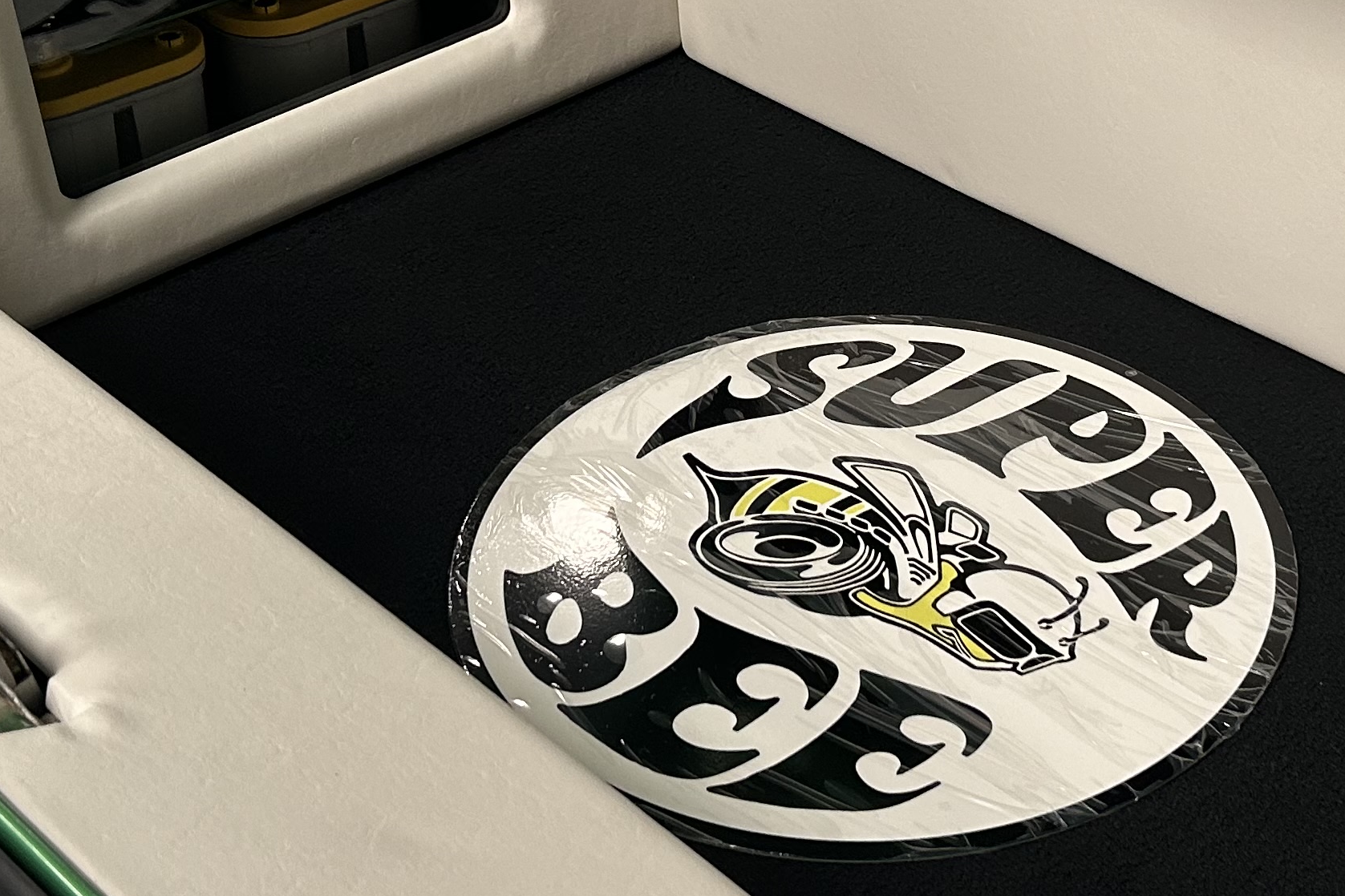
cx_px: 791
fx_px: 2428
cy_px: 272
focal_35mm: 65
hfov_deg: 30.9
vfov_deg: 20.8
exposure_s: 1/93
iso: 125
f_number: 1.5
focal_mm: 5.7
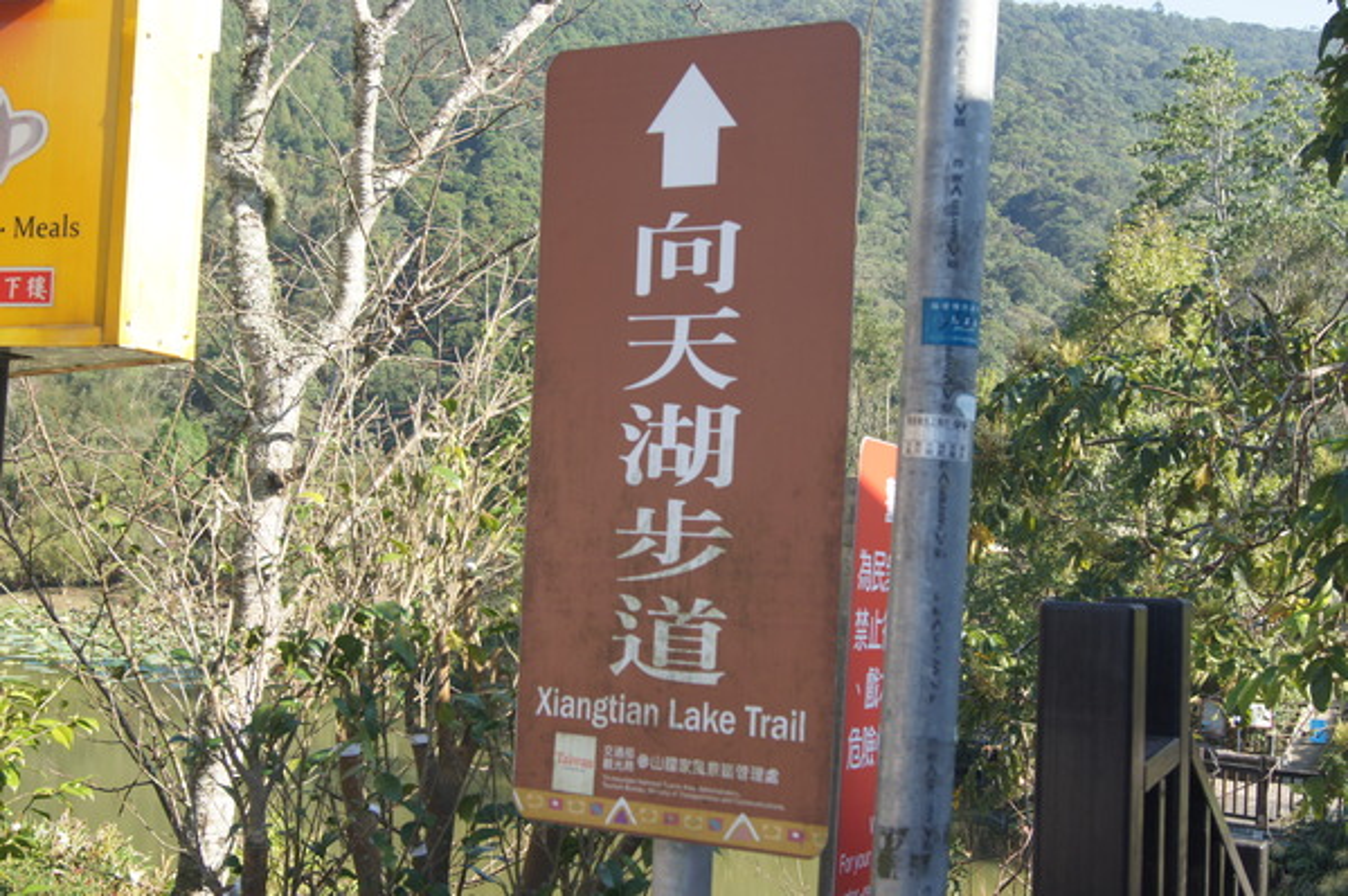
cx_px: 674
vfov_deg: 29.8
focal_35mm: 45
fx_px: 1683
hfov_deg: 43.6
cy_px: 448
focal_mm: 30
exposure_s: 1/100
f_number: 6.3
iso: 100
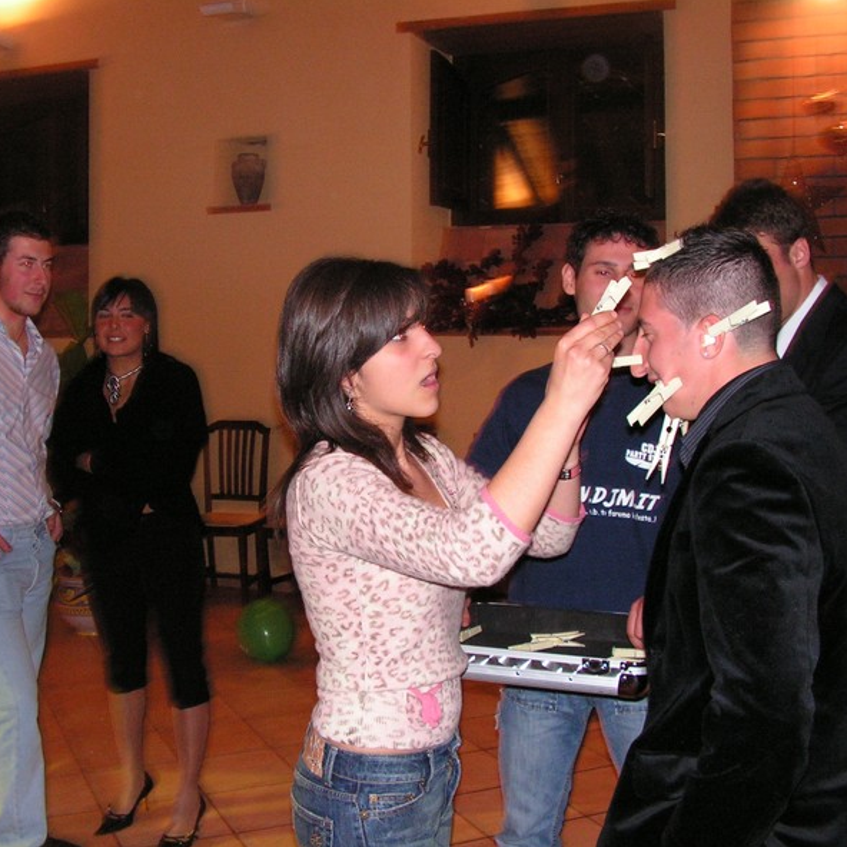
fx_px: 1190
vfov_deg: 39.2
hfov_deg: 39.2
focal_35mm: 43
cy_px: 421
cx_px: 402
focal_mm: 6
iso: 200
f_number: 3.2
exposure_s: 1/40
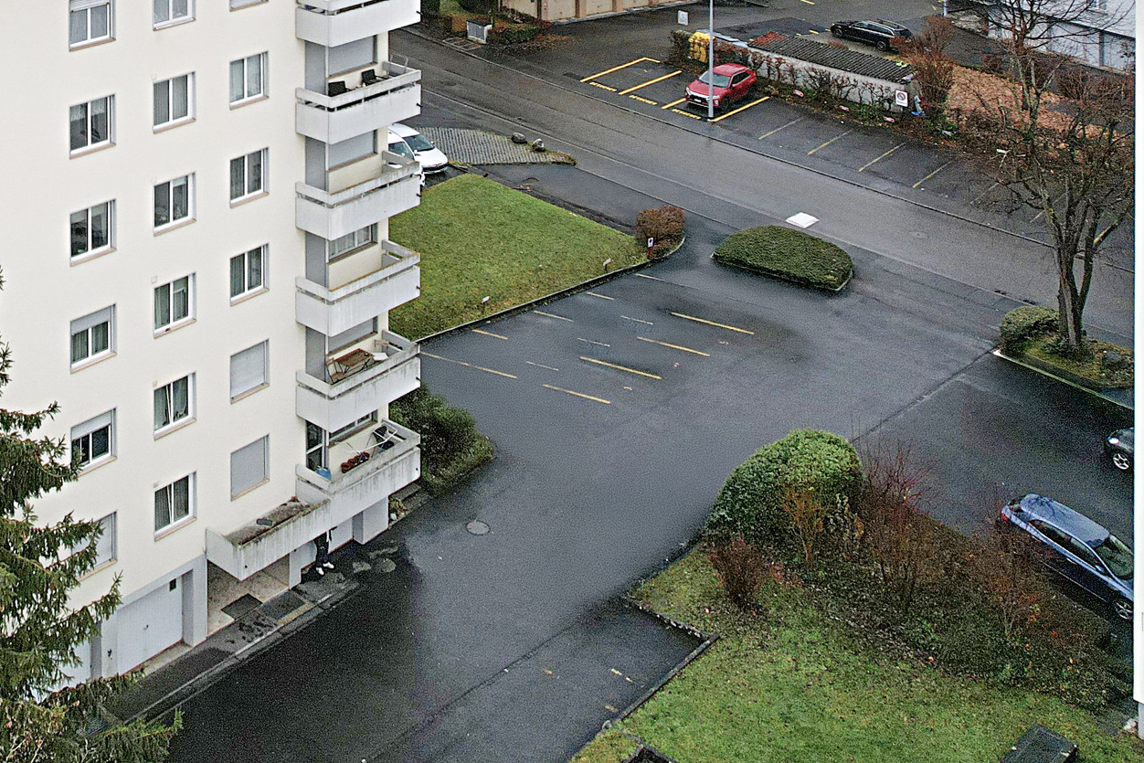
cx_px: 70
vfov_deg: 28.6
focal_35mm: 45
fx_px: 1430
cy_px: 67
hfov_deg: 39.7
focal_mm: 8.38
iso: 100
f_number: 2.8
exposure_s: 1/800
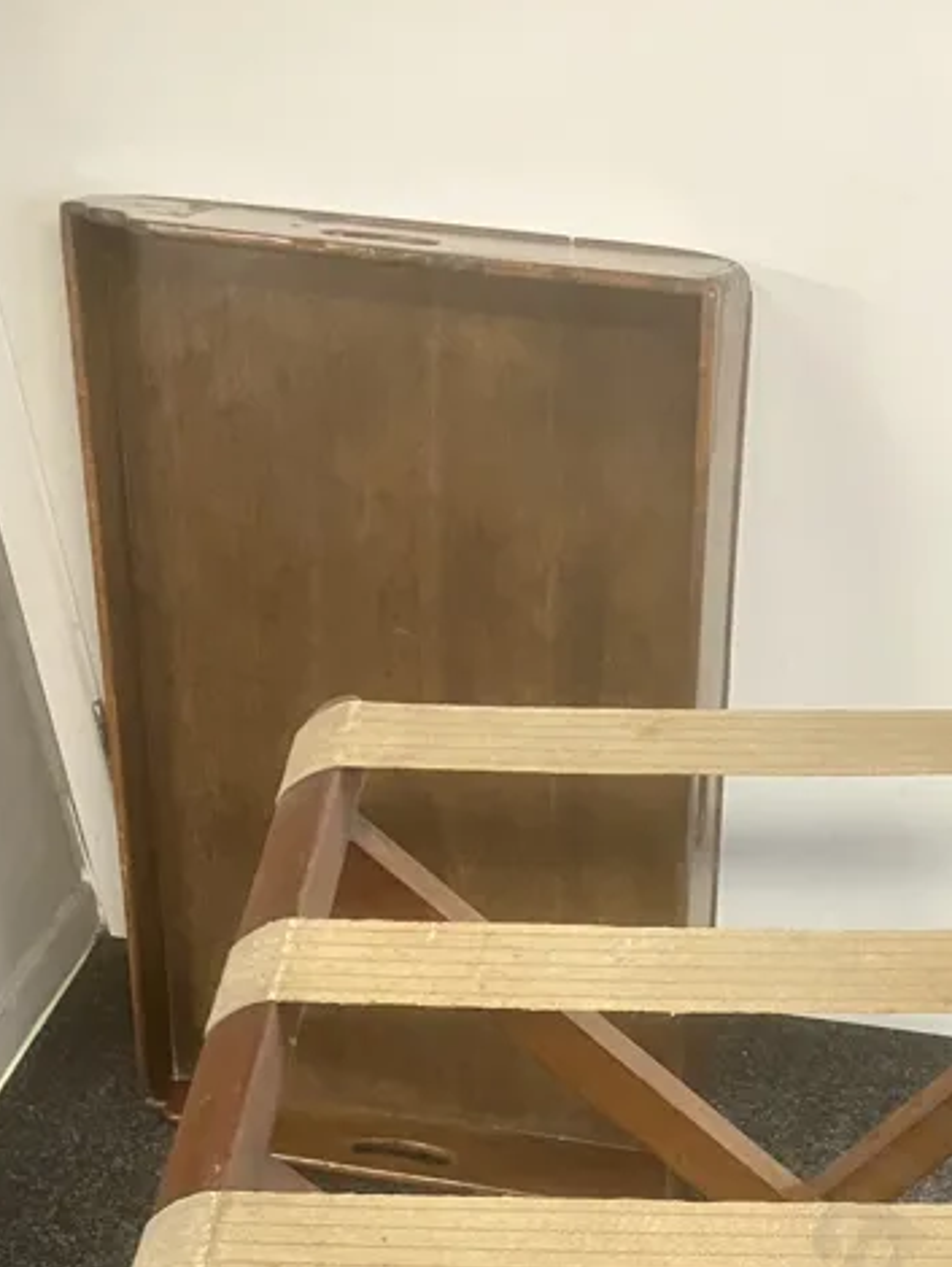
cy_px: 1348
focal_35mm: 61
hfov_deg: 23.6
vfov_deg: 29.0
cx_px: 782
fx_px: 2235
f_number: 1.8
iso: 320
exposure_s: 1/50
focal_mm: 3.99
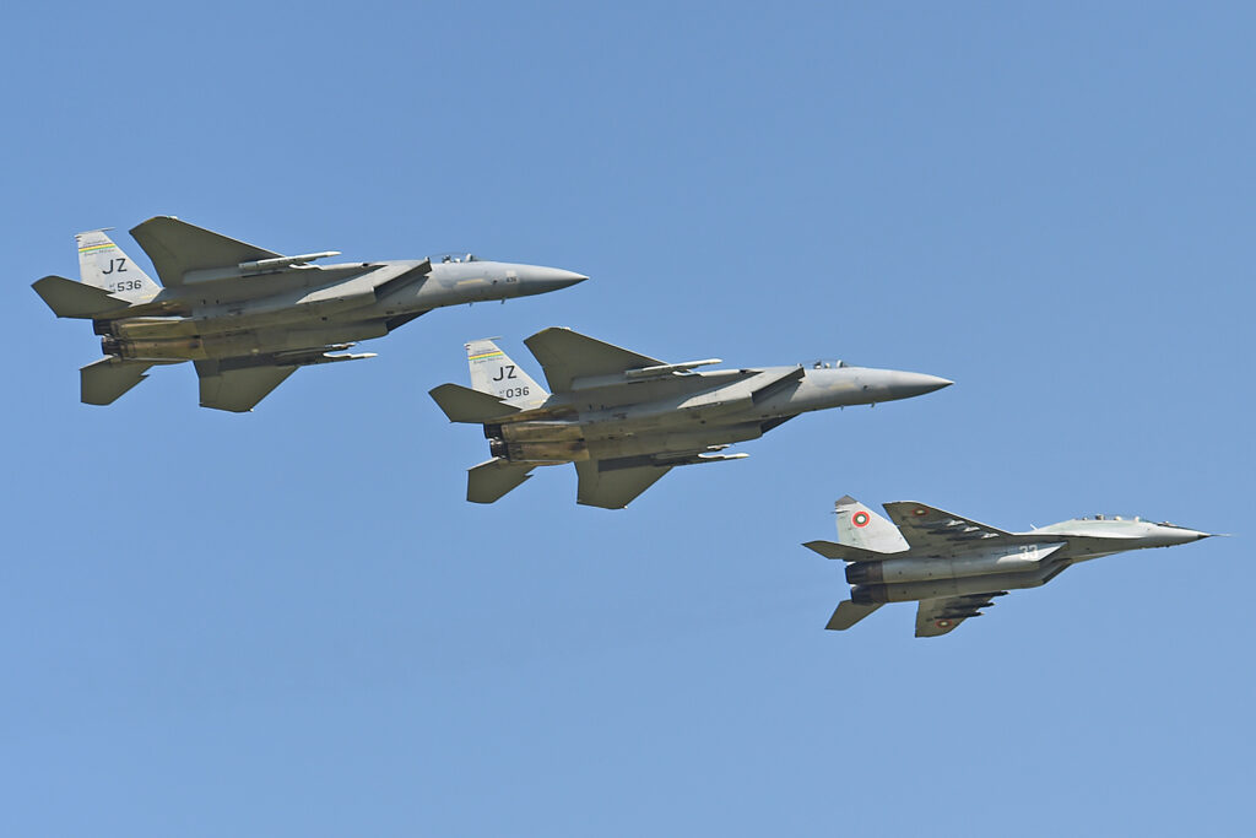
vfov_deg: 11.4
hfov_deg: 17.1
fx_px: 4187
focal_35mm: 120
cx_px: 628
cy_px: 419
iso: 400
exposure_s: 1/2000
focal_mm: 120
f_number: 4.8
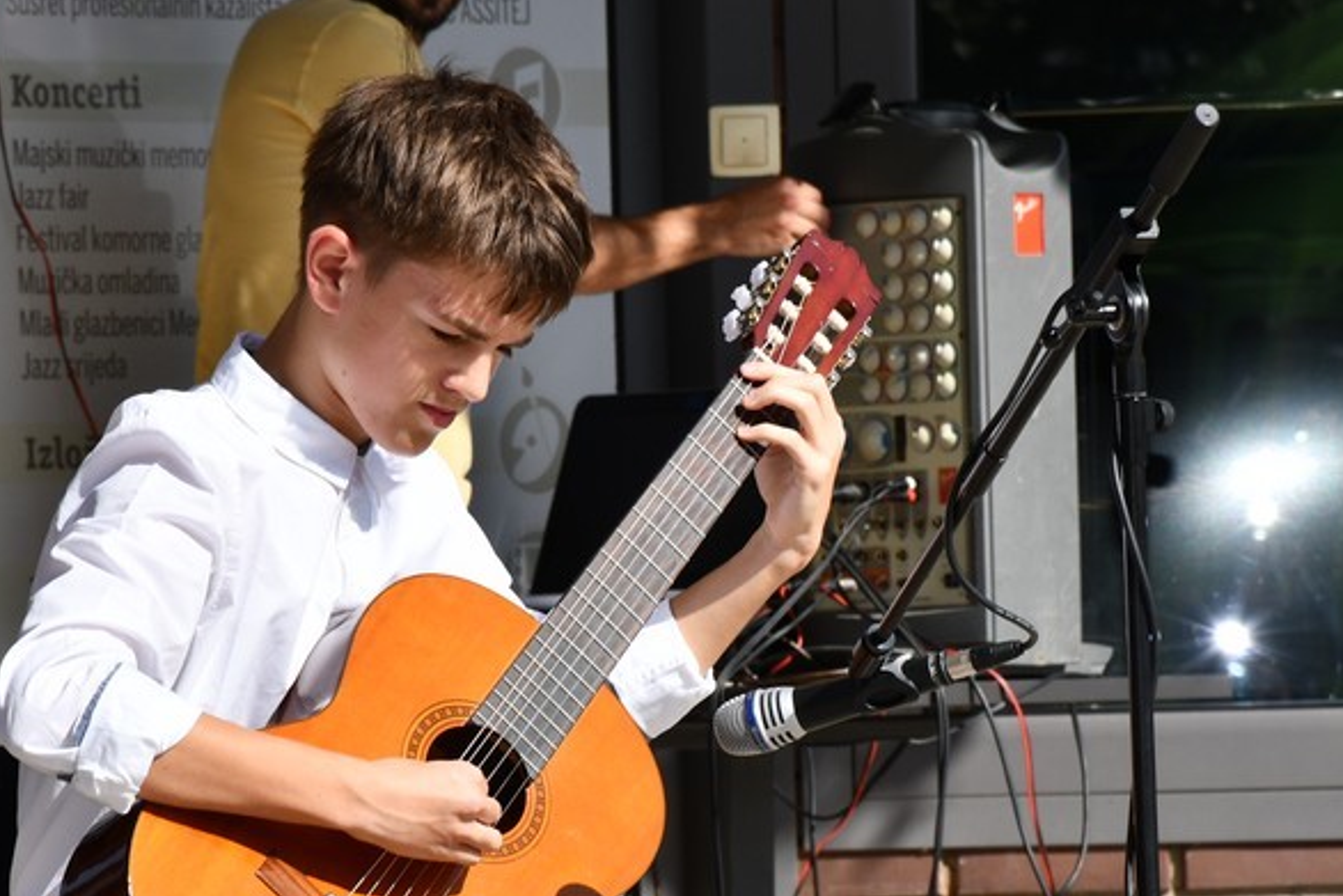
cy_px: 691
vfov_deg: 3.7
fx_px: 13694
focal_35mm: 367
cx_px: 706
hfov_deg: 5.6
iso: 100
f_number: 10
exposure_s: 1/250
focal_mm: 140
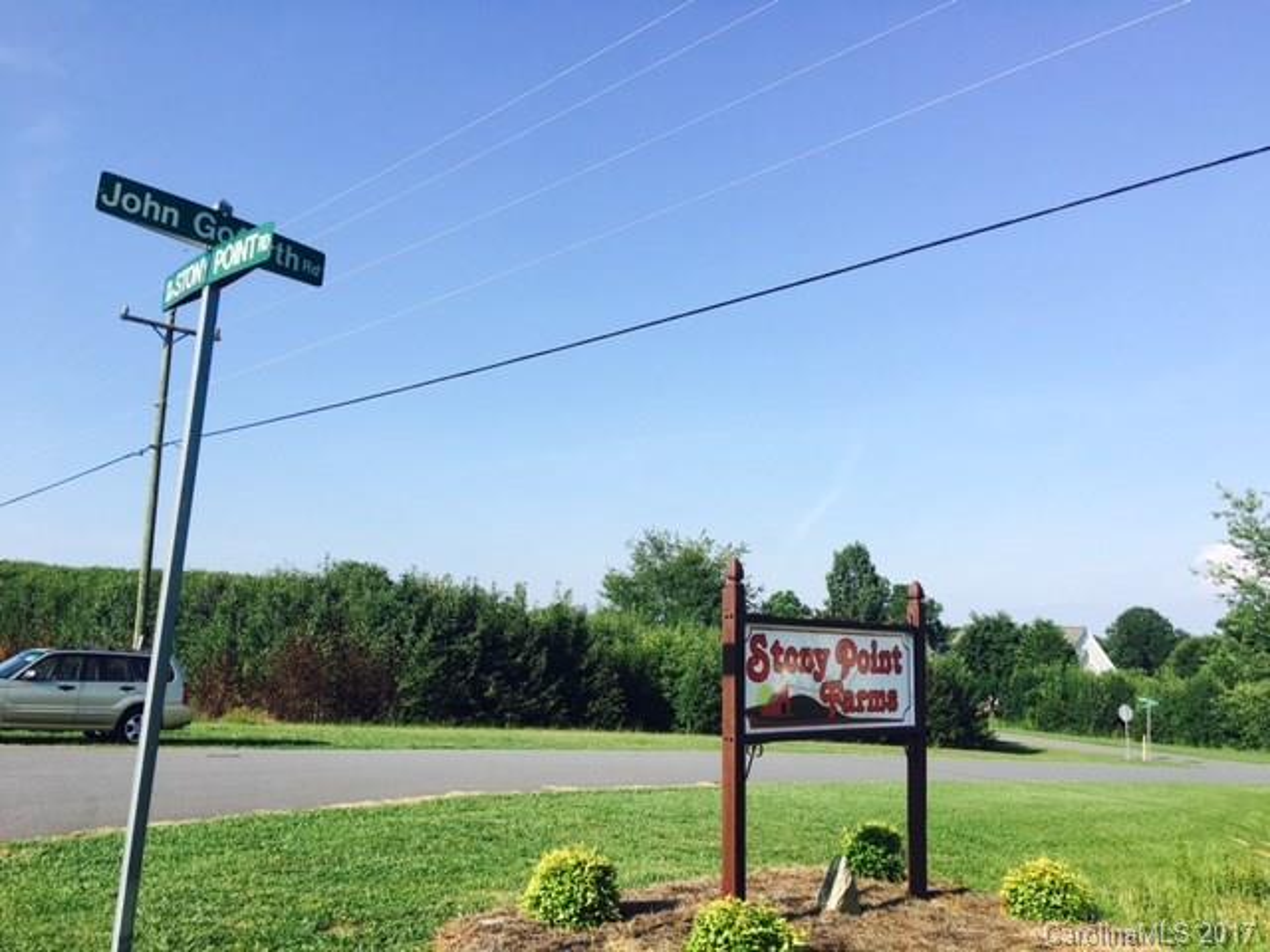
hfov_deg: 61.7
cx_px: 635
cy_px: 476
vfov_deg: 48.2
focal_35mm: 29
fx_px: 1064
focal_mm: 4.15
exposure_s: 1/1183
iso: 25
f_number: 2.2
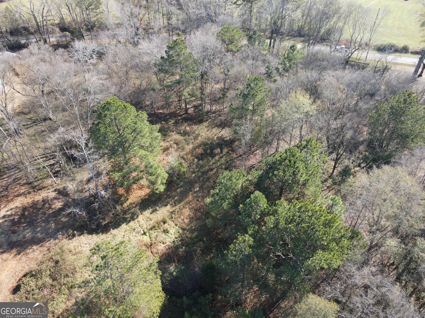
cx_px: 212
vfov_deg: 56.8
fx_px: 295
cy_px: 159
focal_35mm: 24
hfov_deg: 71.6
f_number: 2.8
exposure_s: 1/100
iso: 100
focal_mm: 4.5
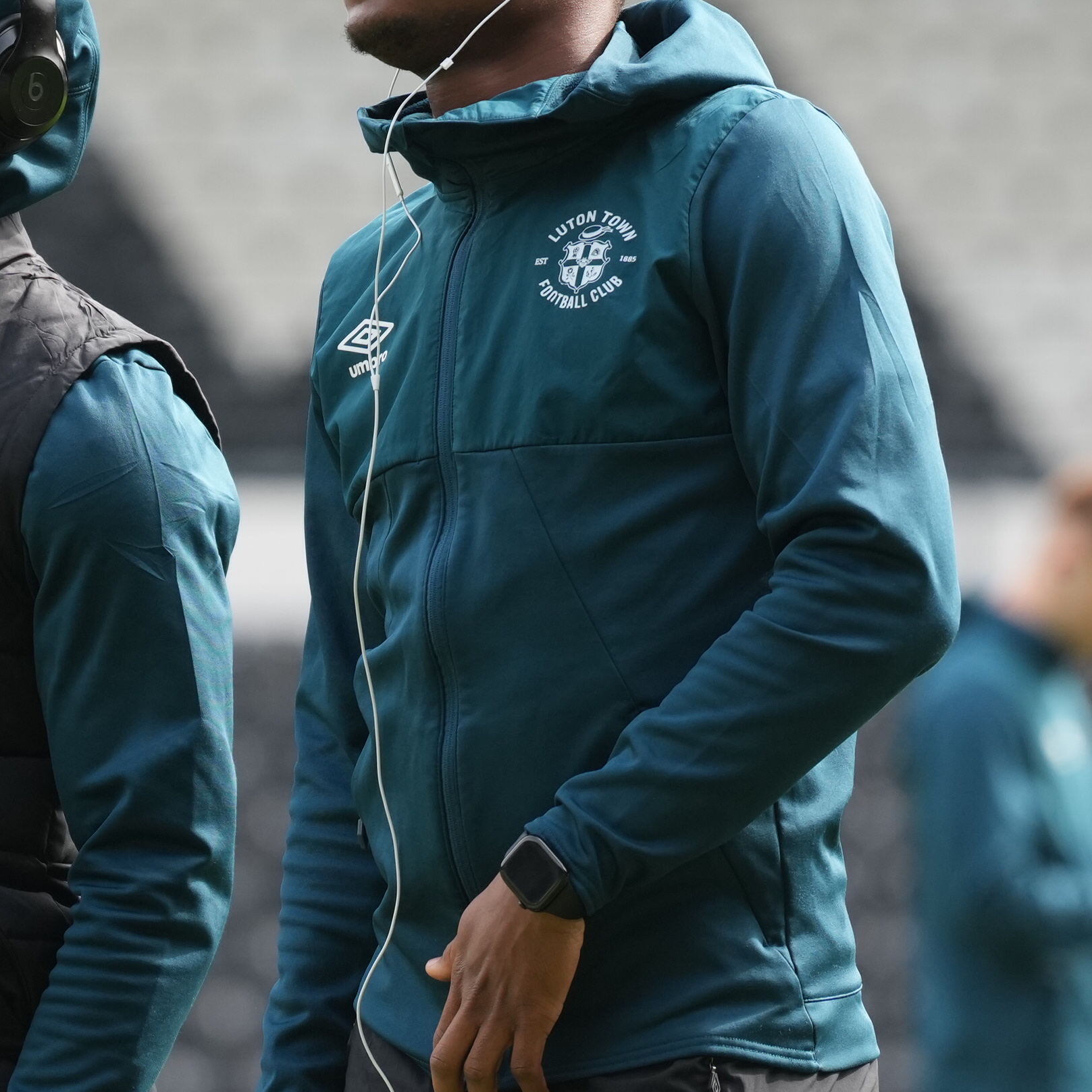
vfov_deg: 4.4
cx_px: 124
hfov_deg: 4.4
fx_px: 14348
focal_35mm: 402
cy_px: 558
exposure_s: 1/1600
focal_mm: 200
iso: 500
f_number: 3.5
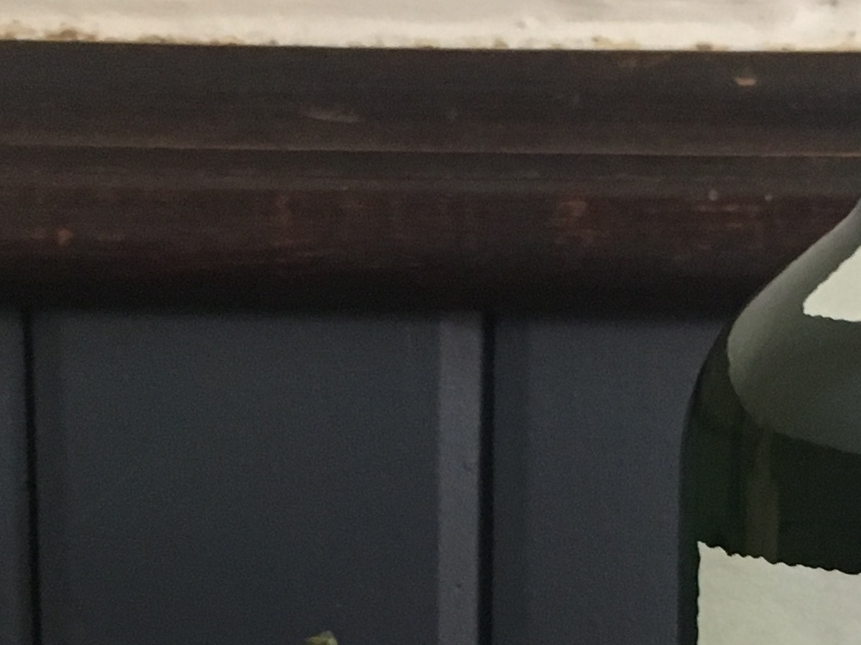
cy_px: 646
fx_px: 2562
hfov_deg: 19.1
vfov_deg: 14.1
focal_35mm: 103
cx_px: 514
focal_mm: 4.15
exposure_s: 1/33
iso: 200
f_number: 2.2
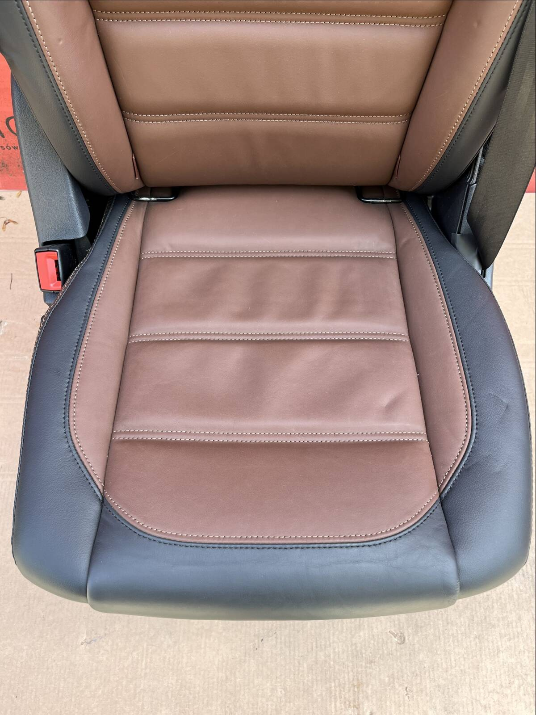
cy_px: 358
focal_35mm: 26
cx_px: 268
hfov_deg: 53.1
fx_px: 537
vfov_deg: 67.3
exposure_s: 1/122
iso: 40
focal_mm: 5.1
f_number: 1.6
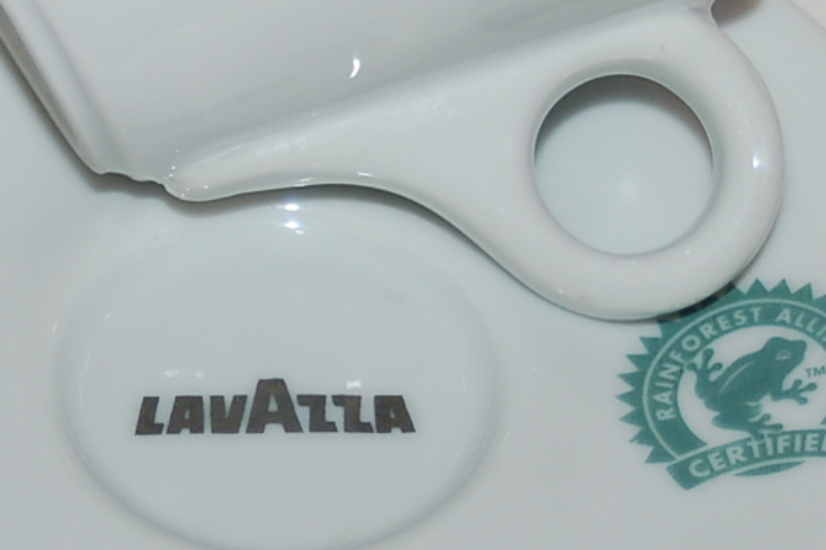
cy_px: 394
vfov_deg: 5.7
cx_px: 312
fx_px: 5482
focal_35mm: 239
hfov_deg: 8.6
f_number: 5
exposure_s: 1/60
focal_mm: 60
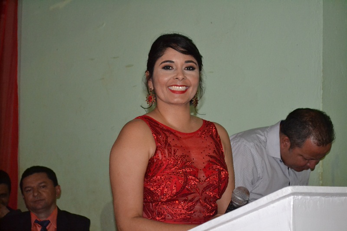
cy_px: 116
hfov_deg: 28.1
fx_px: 694
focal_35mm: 72
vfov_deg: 18.9
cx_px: 174
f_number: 5.3
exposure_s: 1/60
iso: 3200
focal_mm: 48
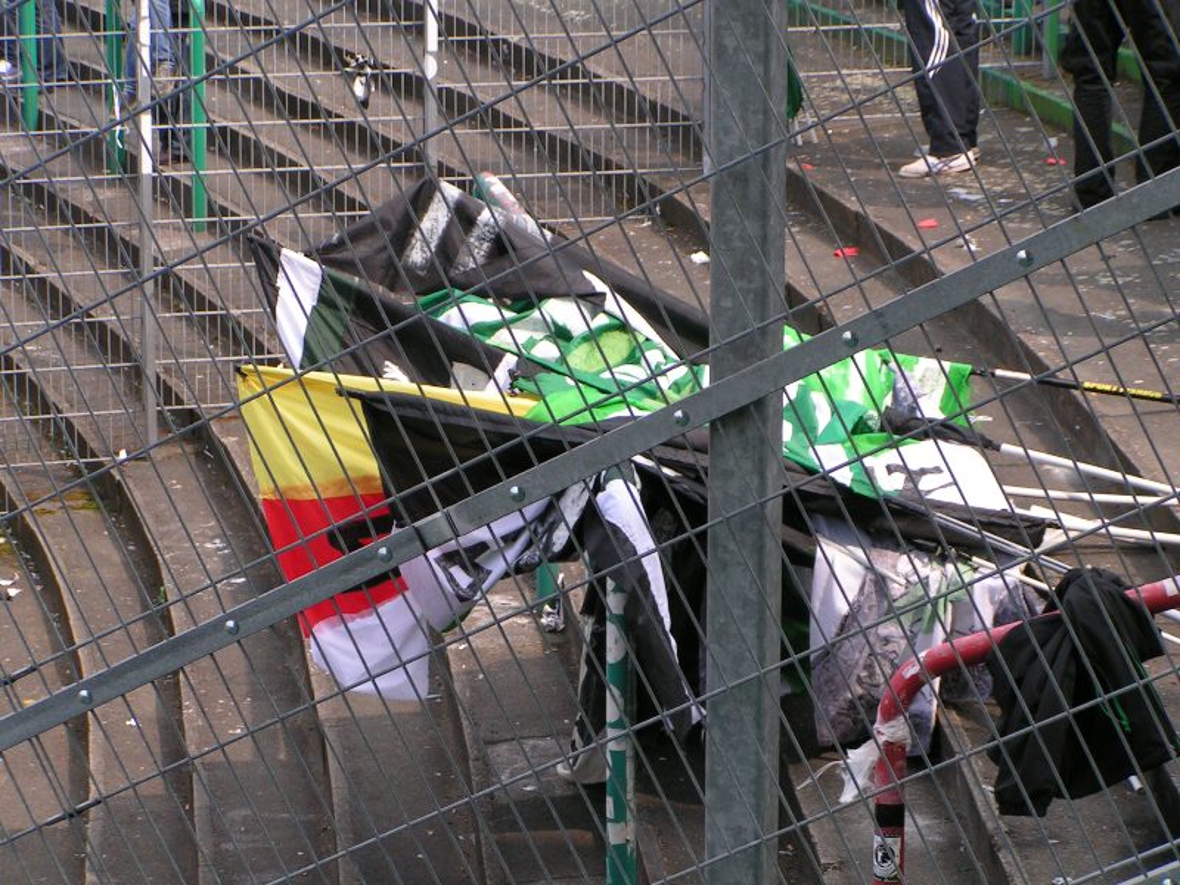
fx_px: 4466
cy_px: 442
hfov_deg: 15.1
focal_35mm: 131
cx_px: 590
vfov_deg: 11.3
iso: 50
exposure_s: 1/250
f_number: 5
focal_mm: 20
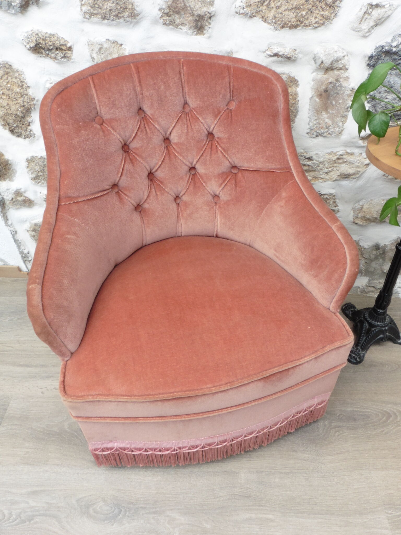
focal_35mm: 24
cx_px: 200
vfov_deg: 71.6
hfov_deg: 56.8
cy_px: 268
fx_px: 371
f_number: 8
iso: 100
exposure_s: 1/40
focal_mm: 4.3
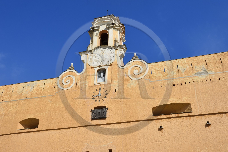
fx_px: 221
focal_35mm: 35
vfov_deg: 37.8
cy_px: 76
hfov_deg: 54.5
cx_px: 114
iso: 200
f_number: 16
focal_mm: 35
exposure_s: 1/250
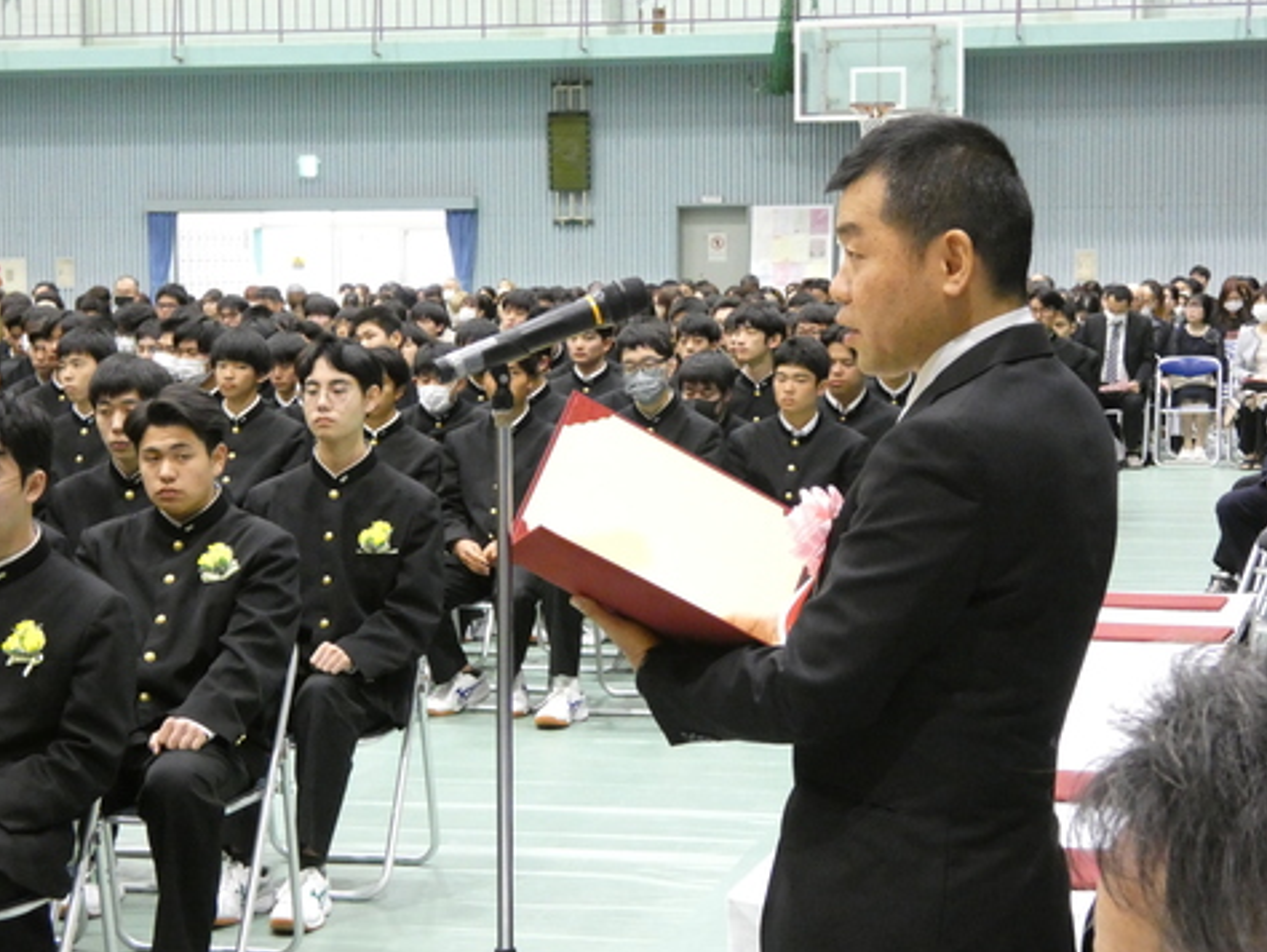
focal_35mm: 82
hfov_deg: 23.8
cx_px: 636
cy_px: 473
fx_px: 3003
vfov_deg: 18.0
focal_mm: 14.5
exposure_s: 1/40
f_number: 4.5
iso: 1600
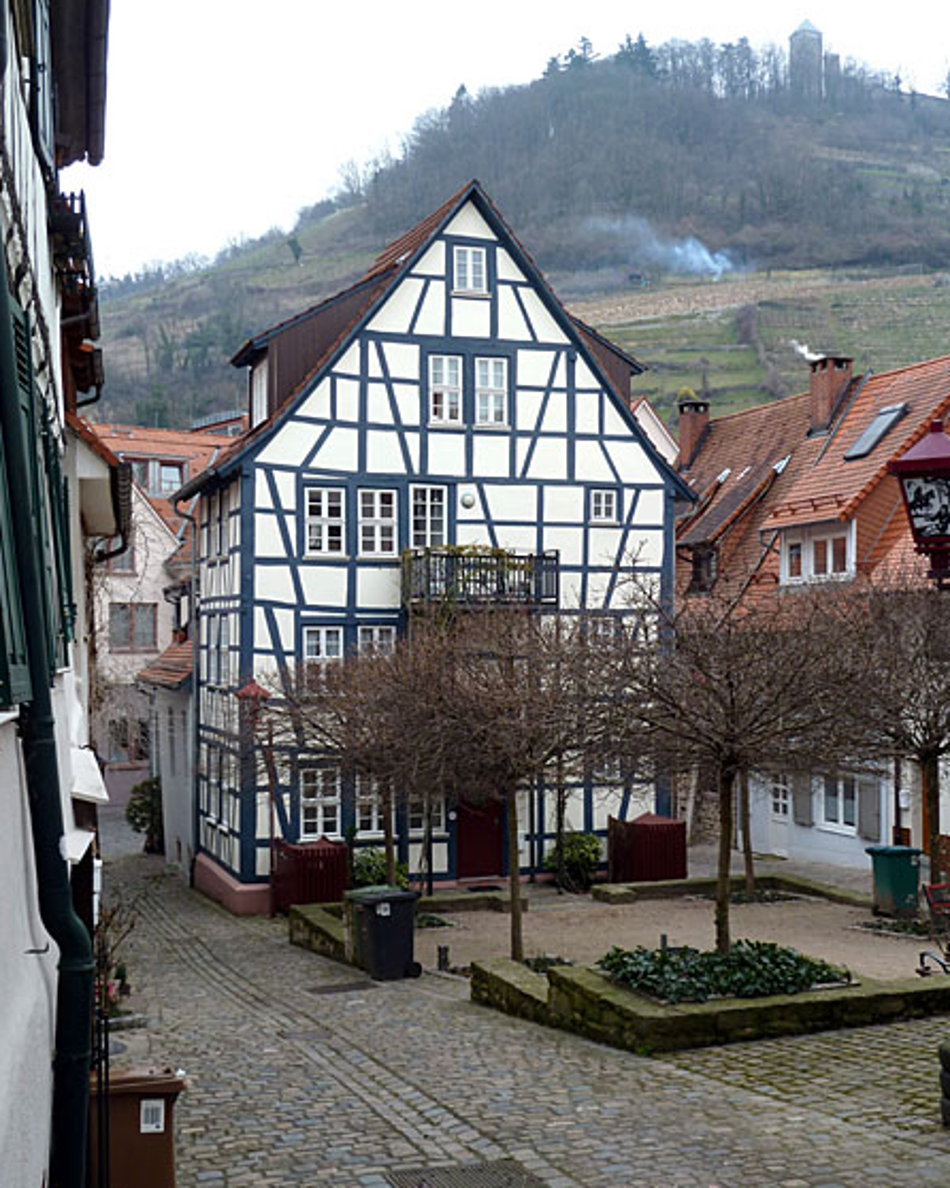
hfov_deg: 35.7
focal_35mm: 42
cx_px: 473
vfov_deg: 43.8
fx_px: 1477
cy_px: 630
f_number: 3.6
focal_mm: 6.5
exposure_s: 1/100
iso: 80
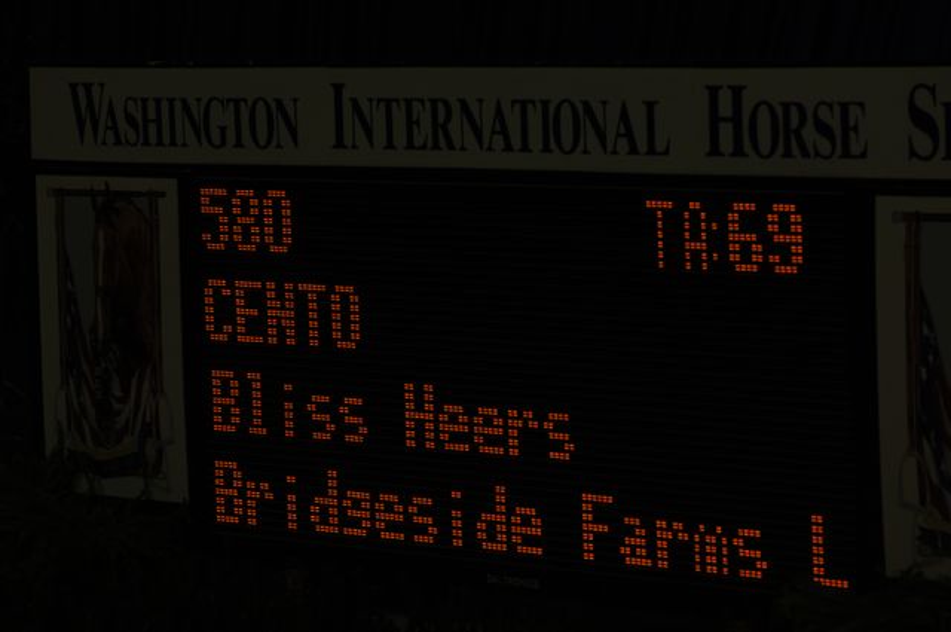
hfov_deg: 7.2
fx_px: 7519
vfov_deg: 4.8
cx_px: 476
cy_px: 316
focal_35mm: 285
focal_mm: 190
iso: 200
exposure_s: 1/250
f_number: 5
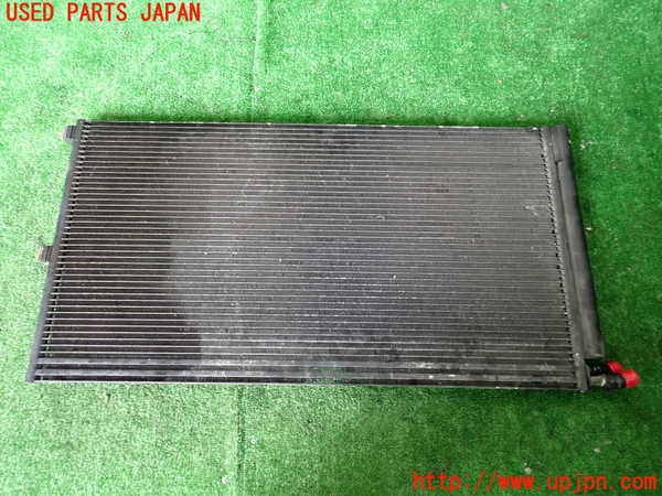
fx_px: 478
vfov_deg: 54.9
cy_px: 248
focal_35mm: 25
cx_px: 331
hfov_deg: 69.4
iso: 200
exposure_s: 1/30
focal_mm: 4.5
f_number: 2
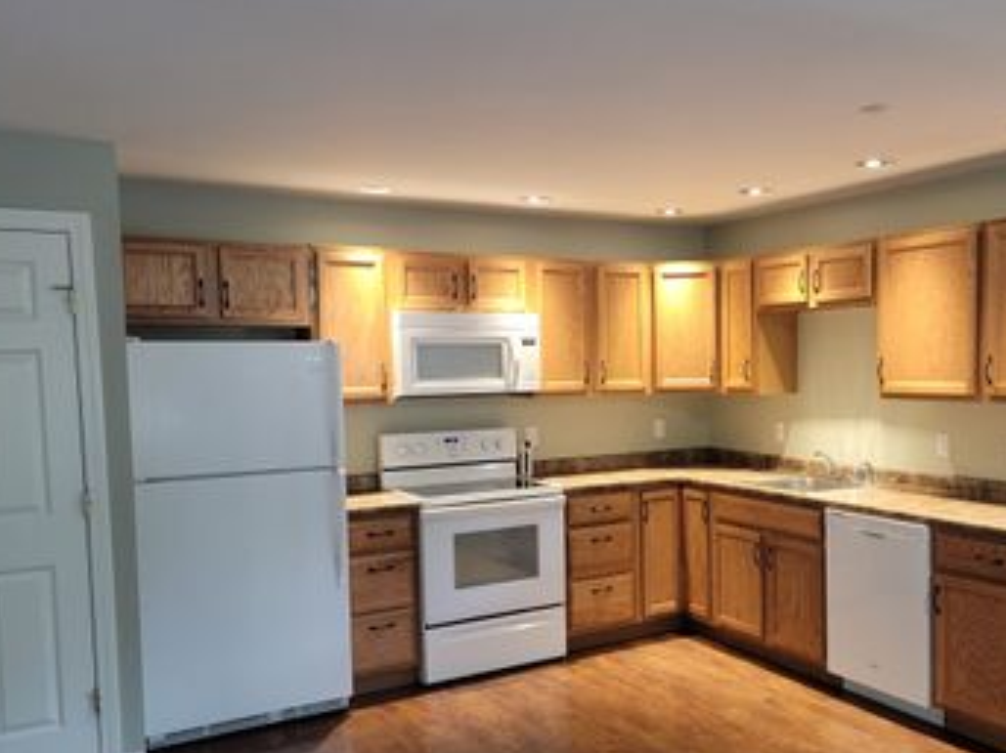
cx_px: 648
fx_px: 1017
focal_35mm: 35
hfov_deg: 51.9
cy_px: 441
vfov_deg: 40.5
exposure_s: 1/30
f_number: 1.8
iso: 100
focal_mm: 6.7
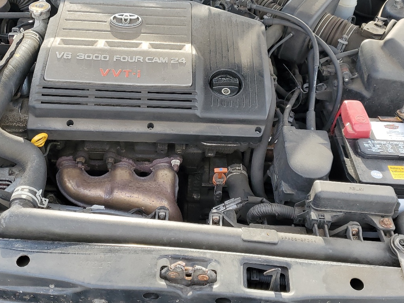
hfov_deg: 45.6
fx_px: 478
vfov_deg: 34.9
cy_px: 108
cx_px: 170
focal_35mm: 41
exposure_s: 1/385
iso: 50
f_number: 1.5
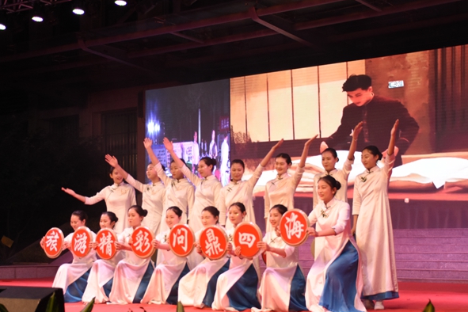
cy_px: 185
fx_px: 845
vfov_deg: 20.9
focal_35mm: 65
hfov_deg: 30.9
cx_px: 210
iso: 1100
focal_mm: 32
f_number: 4
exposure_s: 1/160
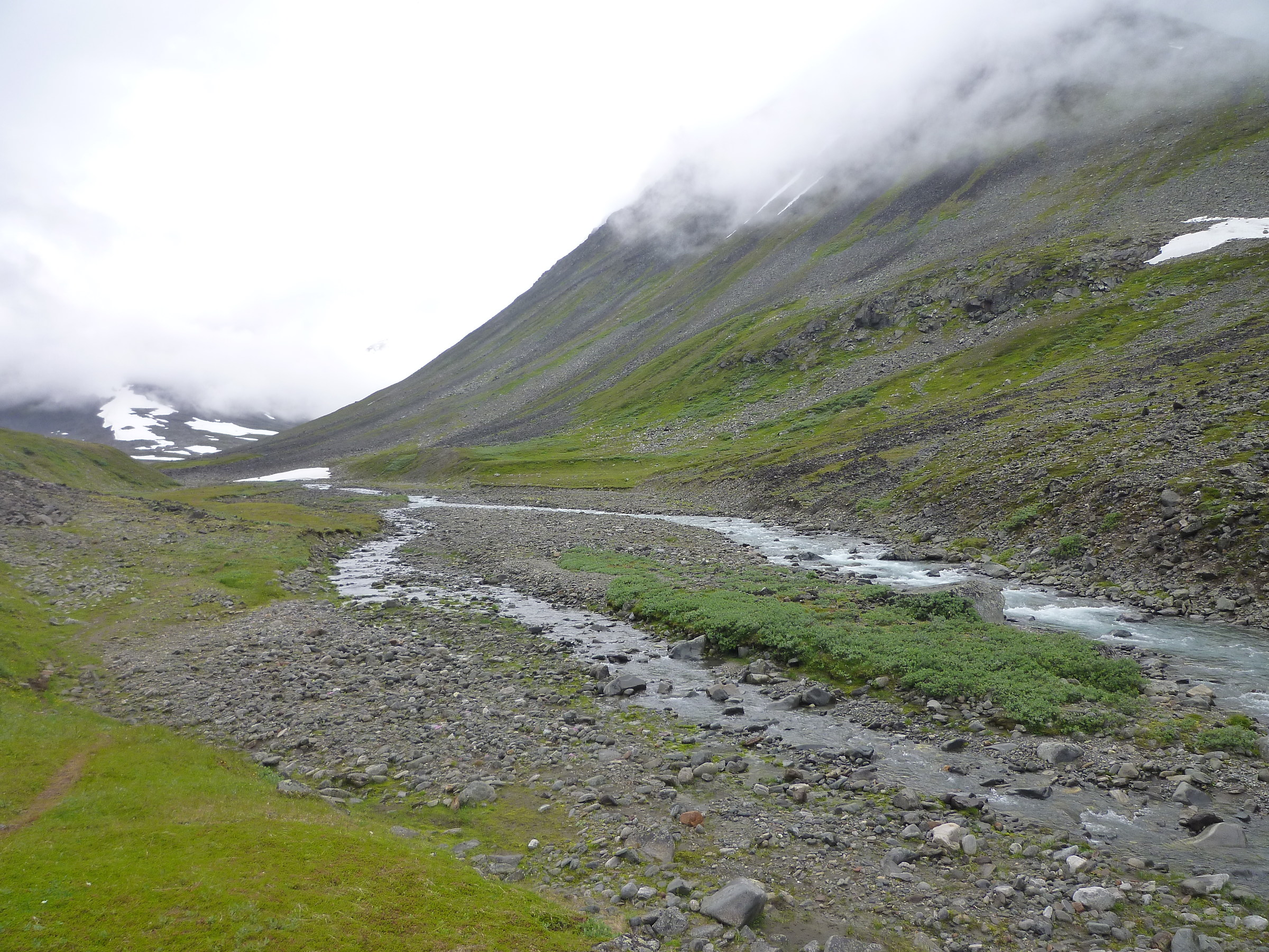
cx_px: 634
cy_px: 476
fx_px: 916
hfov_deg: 69.4
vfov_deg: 54.9
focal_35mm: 25
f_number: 4
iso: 125
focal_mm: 4.5
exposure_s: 1/200
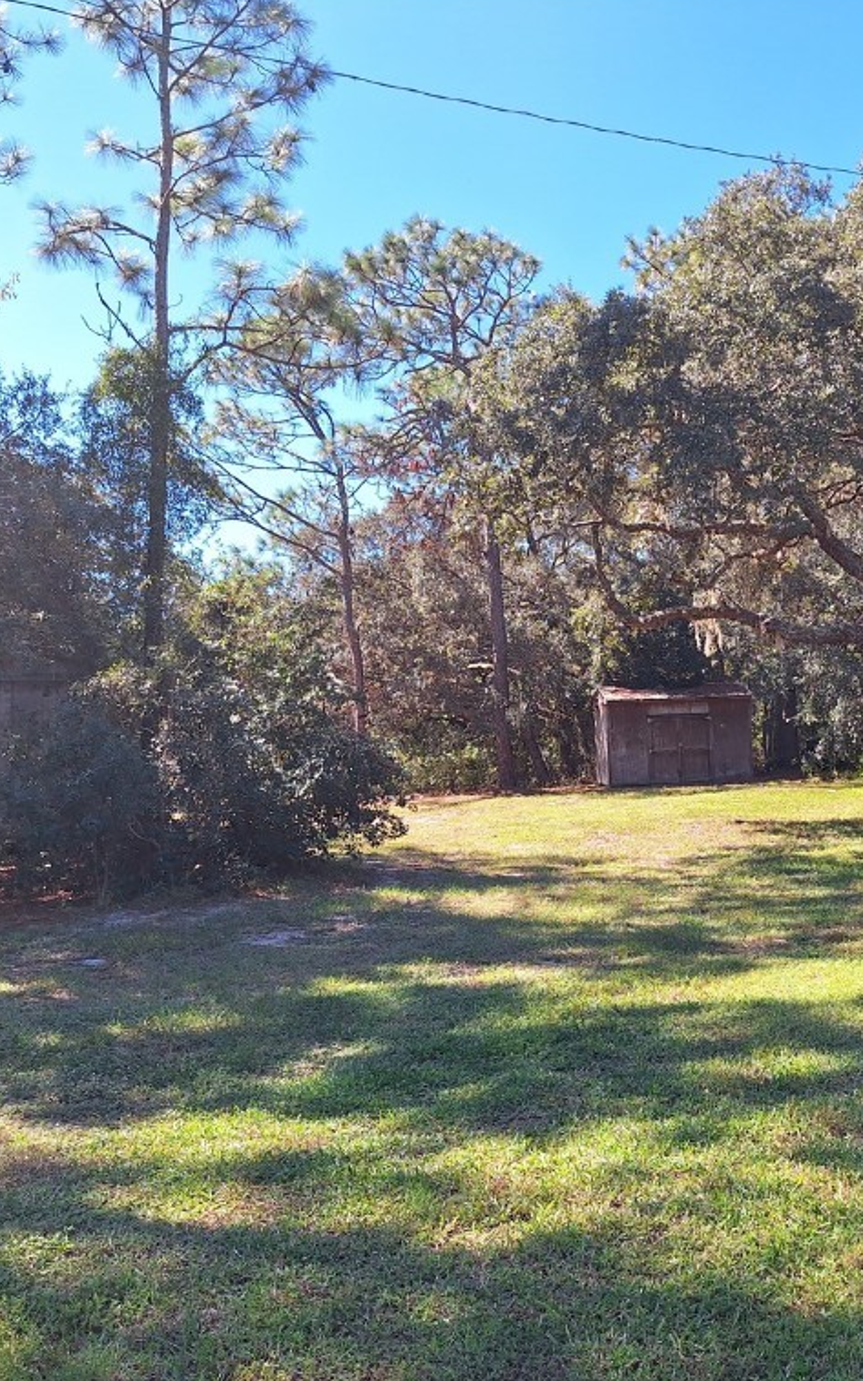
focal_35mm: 33
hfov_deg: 37.5
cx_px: 635
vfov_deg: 58.1
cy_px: 684
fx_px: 1242
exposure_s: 1/949
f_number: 1.8
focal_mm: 5.54
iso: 40
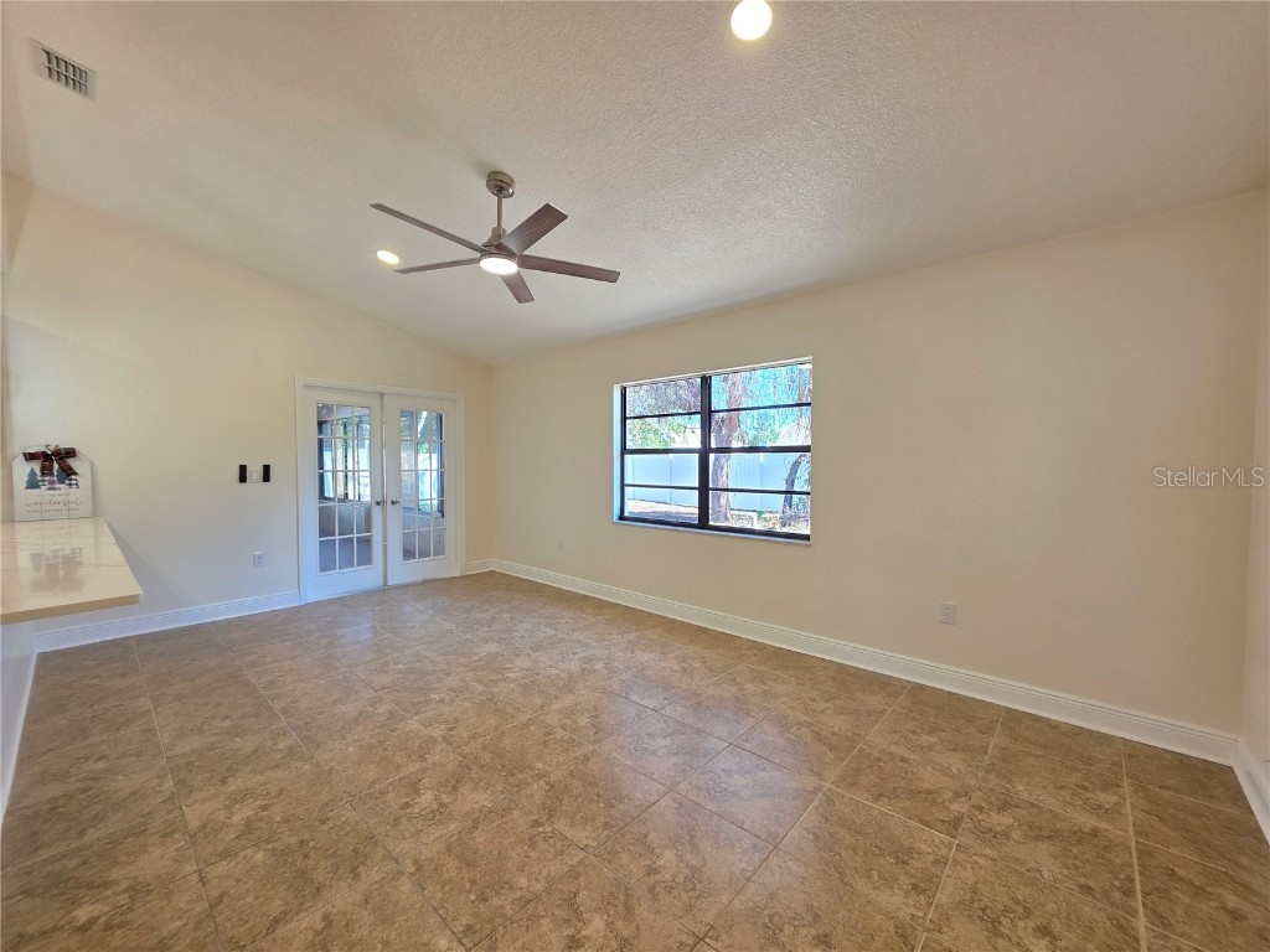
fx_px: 477
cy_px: 476
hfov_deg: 106.2
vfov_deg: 89.9
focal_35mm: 13
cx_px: 635
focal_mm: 2.2
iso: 100
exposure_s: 1/120
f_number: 1.9
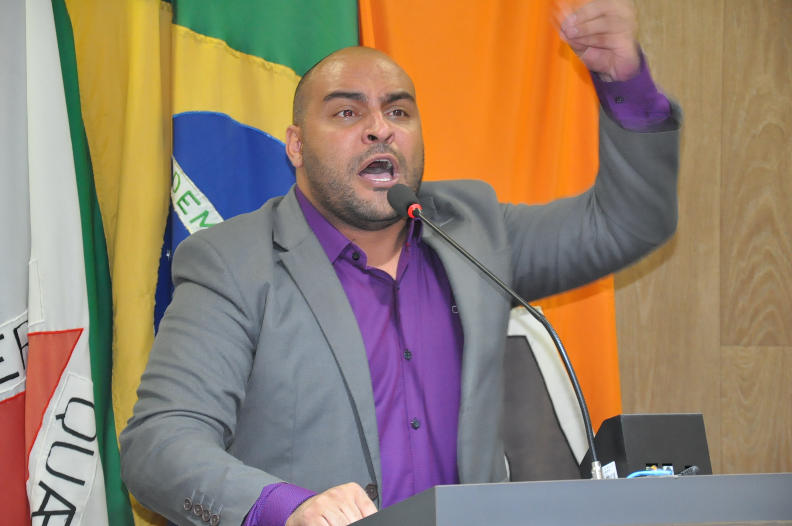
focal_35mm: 120
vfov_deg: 11.4
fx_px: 2637
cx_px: 396
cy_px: 263
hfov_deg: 17.1
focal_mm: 80
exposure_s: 1/60
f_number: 5.3
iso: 2000
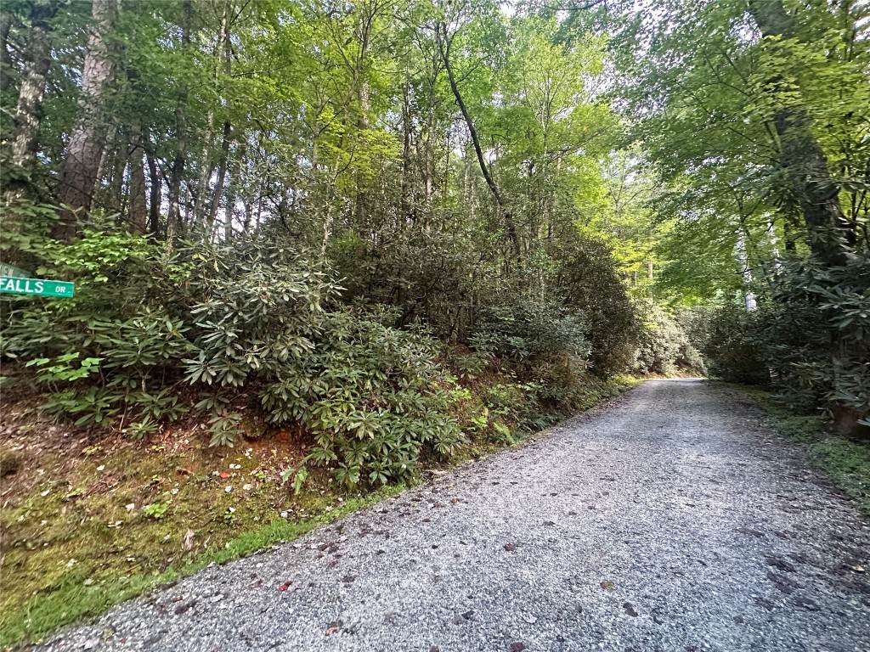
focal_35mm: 14
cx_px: 435
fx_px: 352
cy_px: 326
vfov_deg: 85.7
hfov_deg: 102.1
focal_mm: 2.22
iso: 800
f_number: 2.2
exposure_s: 1/60
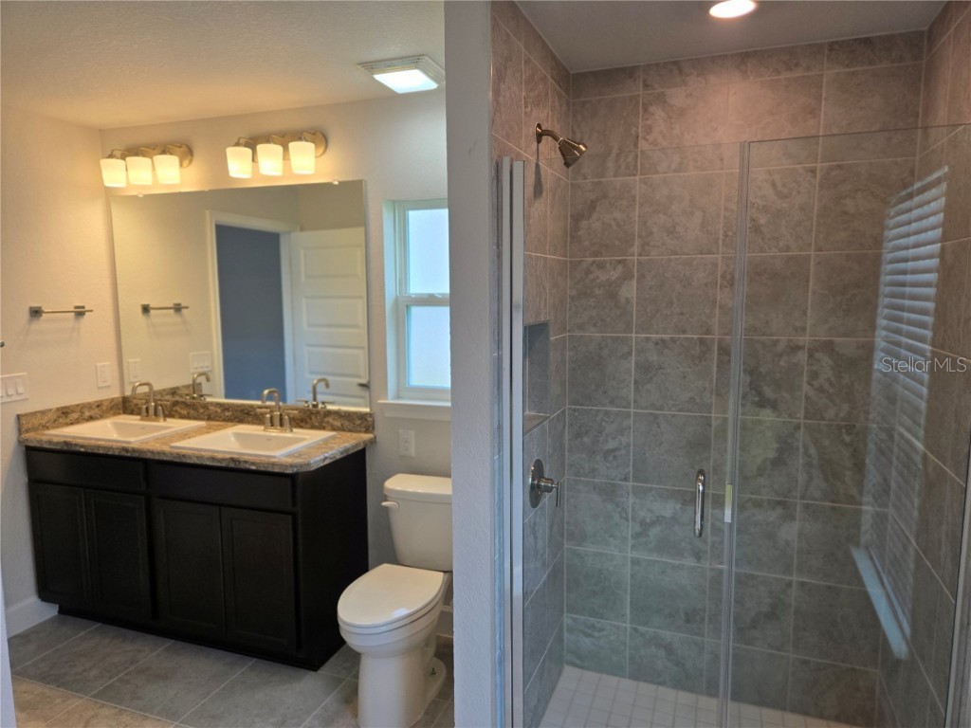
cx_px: 486
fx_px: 645
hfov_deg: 73.9
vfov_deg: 58.9
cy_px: 364
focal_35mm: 23
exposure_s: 1/359
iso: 100
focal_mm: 5.4
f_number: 1.8
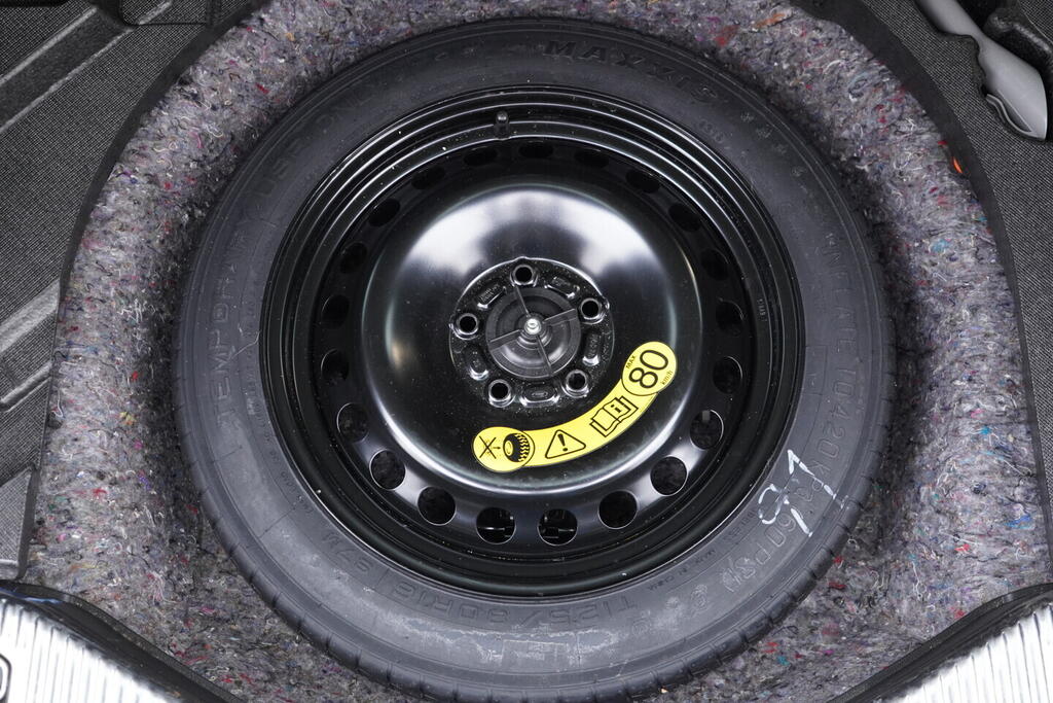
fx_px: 1053
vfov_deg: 36.9
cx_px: 526
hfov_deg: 53.1
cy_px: 352
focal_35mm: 36
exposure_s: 1/40
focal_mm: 24
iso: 800
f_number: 2.8
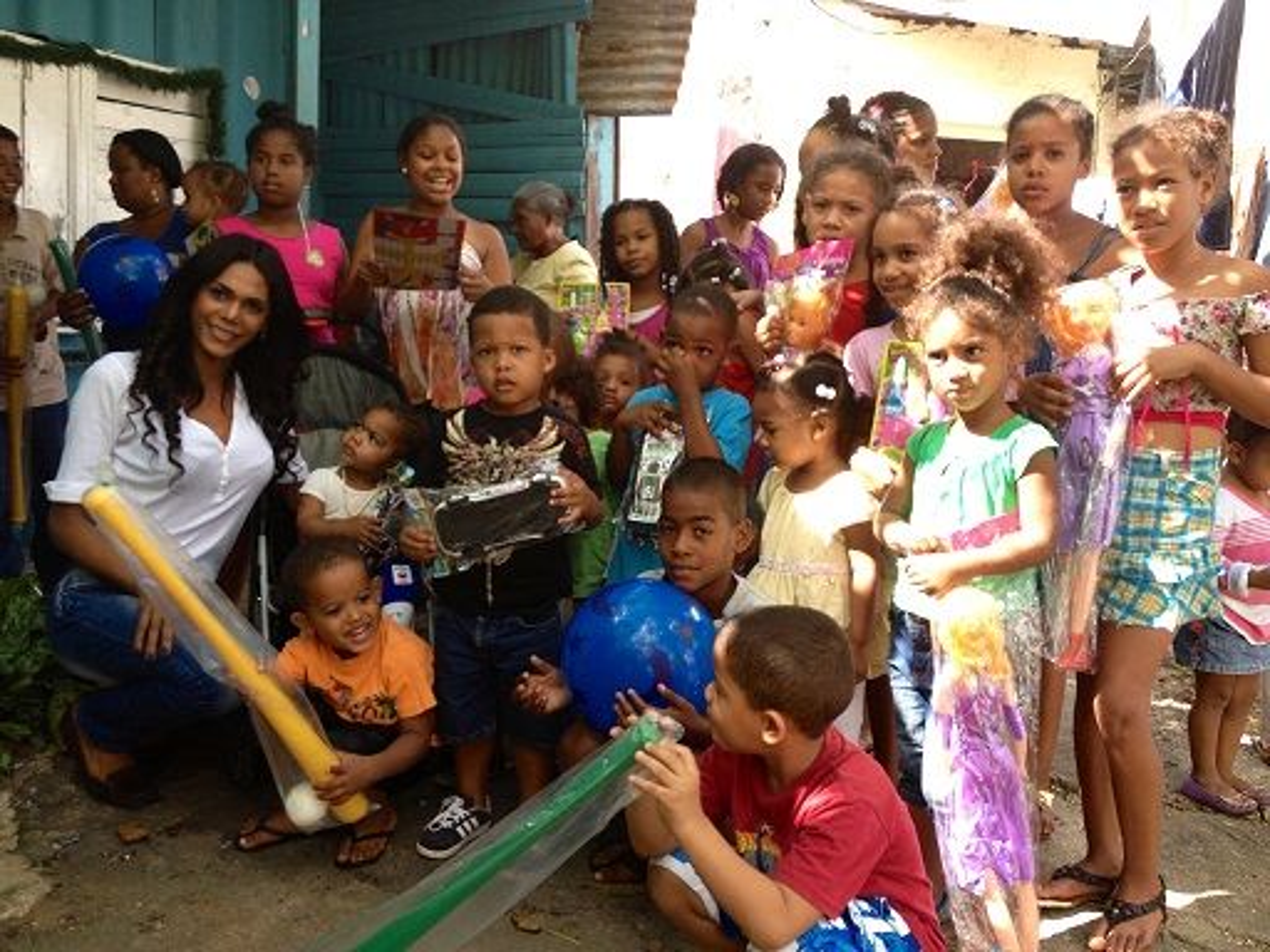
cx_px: 635
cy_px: 476
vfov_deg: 40.7
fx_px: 1284
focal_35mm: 35
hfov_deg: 52.6
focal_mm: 4.28
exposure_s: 1/148
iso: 50
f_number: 2.4
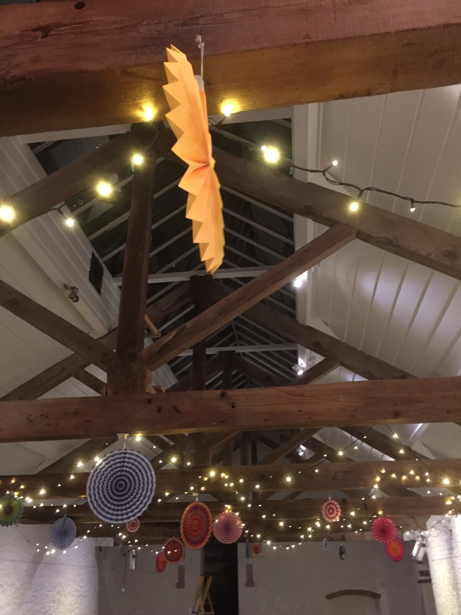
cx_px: 230
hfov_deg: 48.2
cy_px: 308
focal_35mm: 29
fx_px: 515
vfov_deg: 61.7
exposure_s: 1/17
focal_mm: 4.15
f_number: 2.2
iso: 500
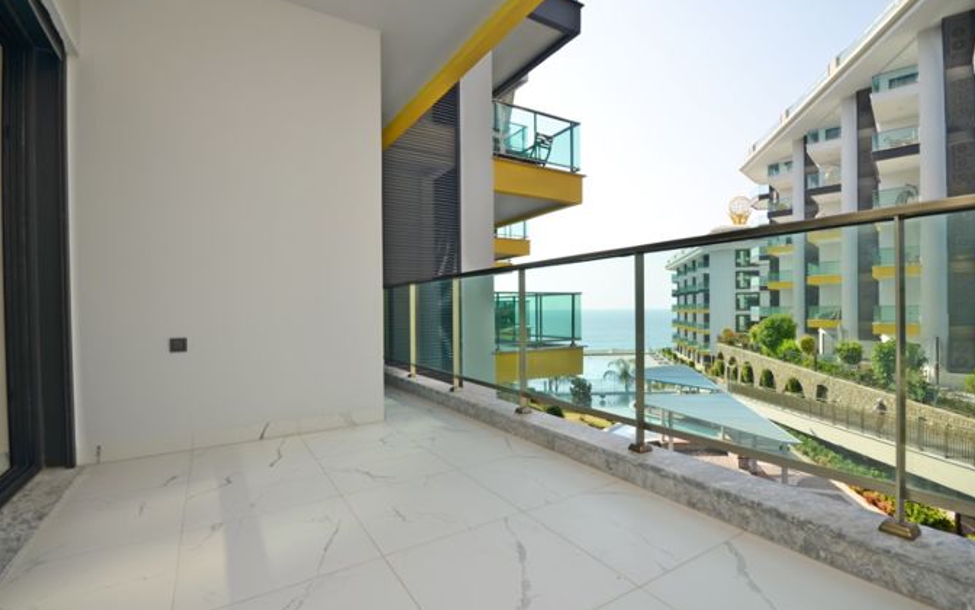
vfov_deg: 71.3
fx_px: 425
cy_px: 304
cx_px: 501
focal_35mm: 16
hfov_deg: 97.8
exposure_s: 1/200
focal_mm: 10
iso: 100
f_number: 7.1
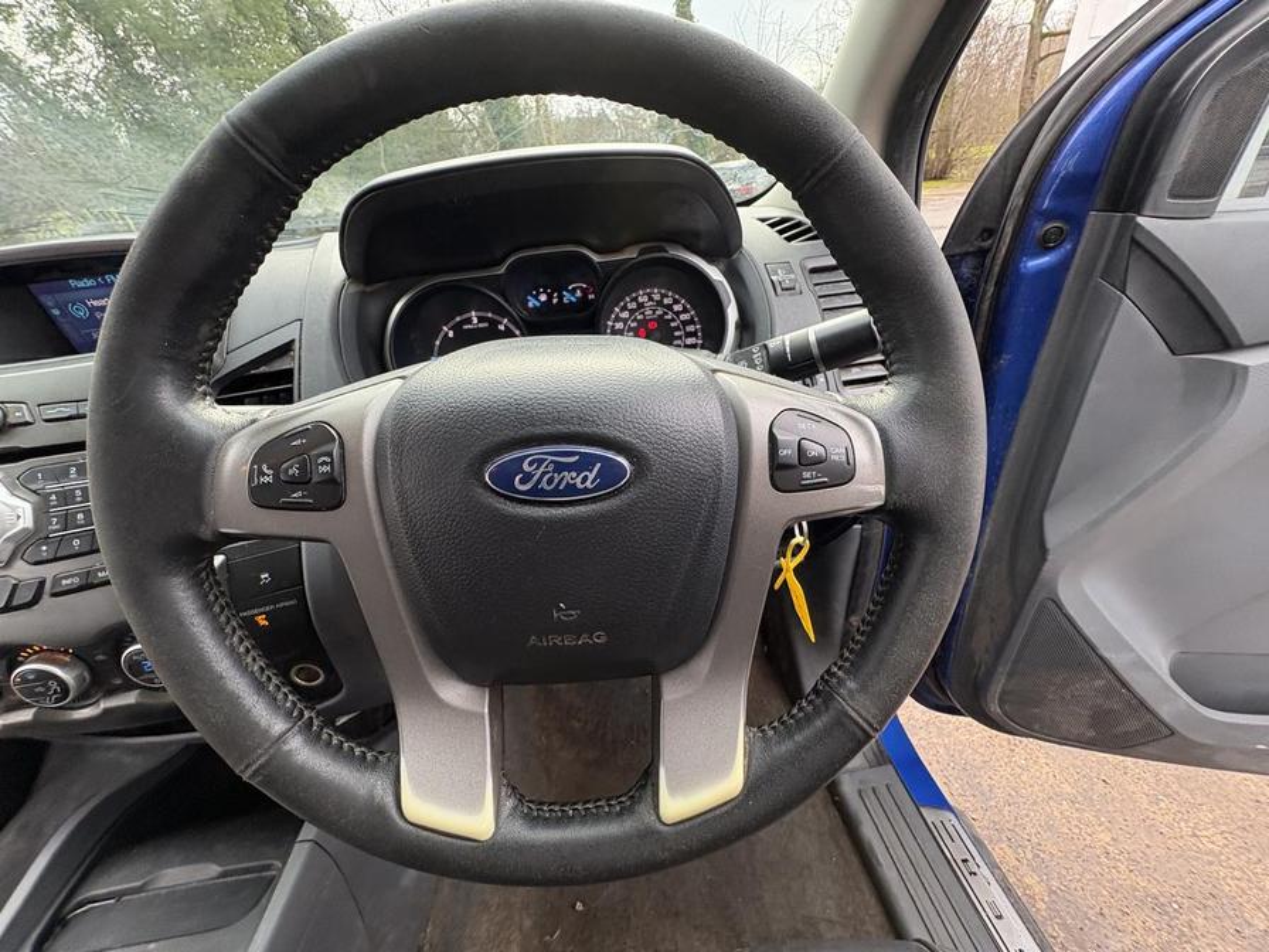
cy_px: 476
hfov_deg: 102.1
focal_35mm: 14
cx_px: 634
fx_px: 513
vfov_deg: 85.7
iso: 160
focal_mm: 2.22
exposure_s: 1/99
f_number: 2.2
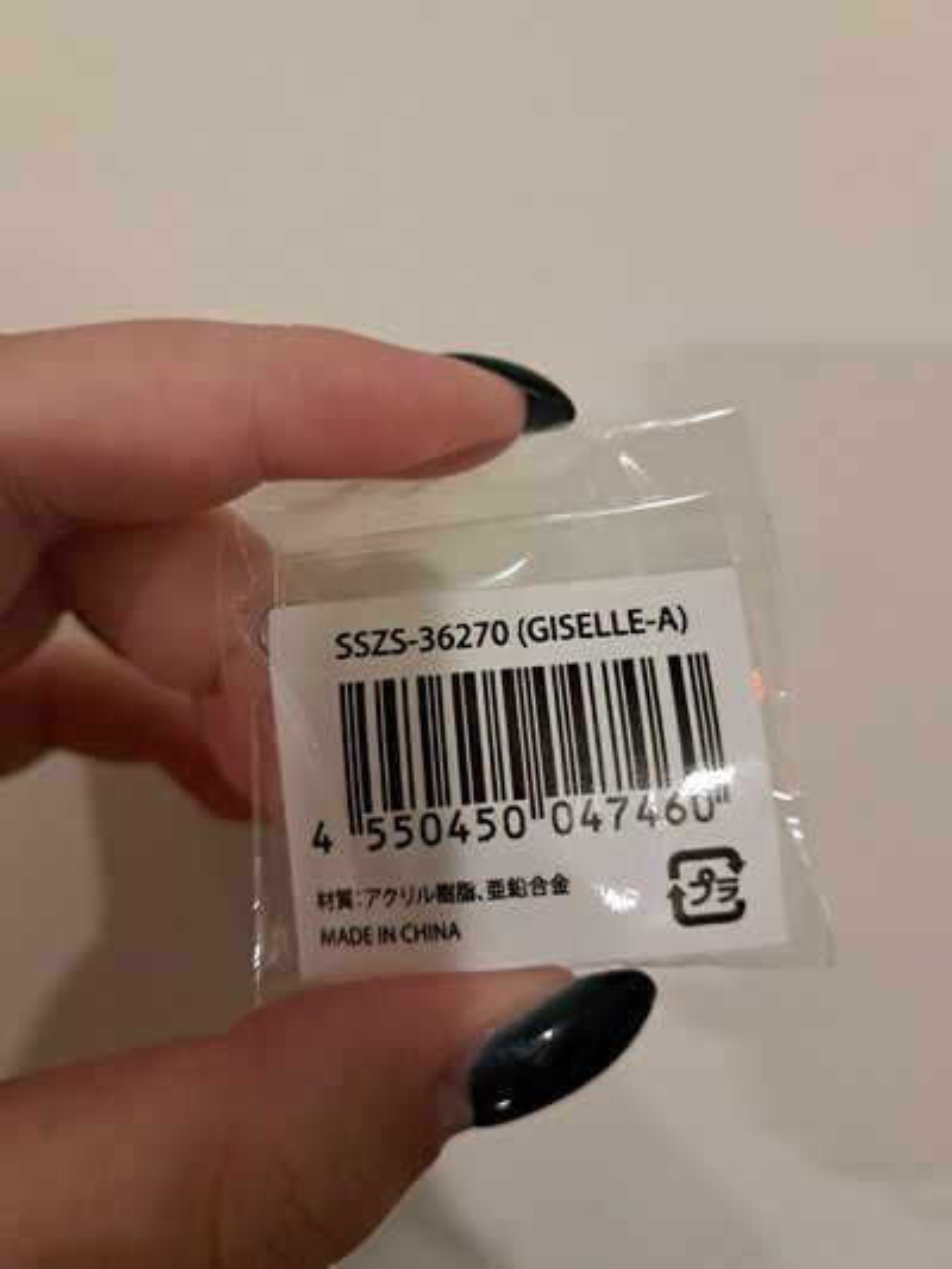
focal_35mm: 24
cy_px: 634
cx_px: 476
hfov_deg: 56.8
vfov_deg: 71.6
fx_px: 880
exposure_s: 1/40
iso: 400
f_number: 1.8
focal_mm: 5.23
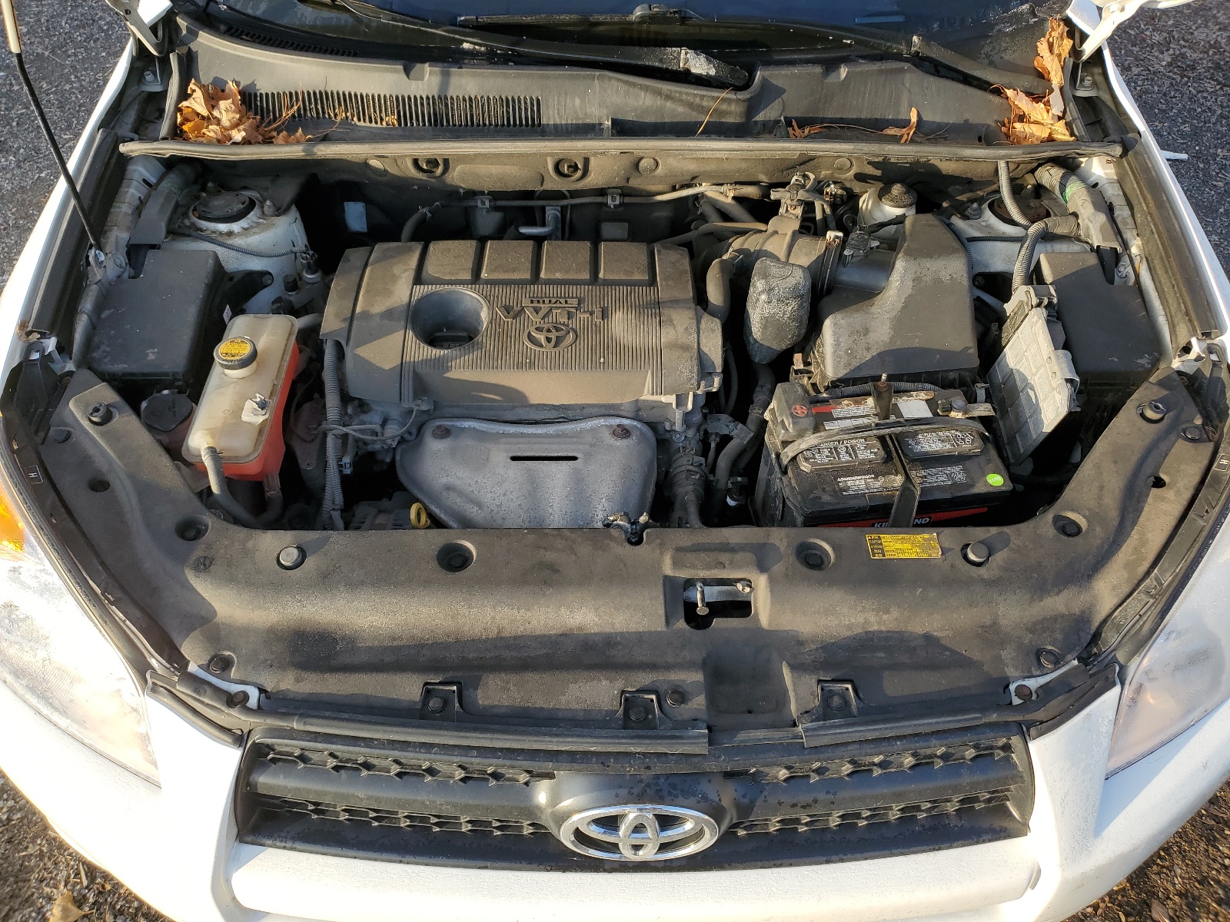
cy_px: 461
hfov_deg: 67.3
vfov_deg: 53.1
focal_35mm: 26
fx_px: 924
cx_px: 615
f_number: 1.5
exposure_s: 1/500
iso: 50
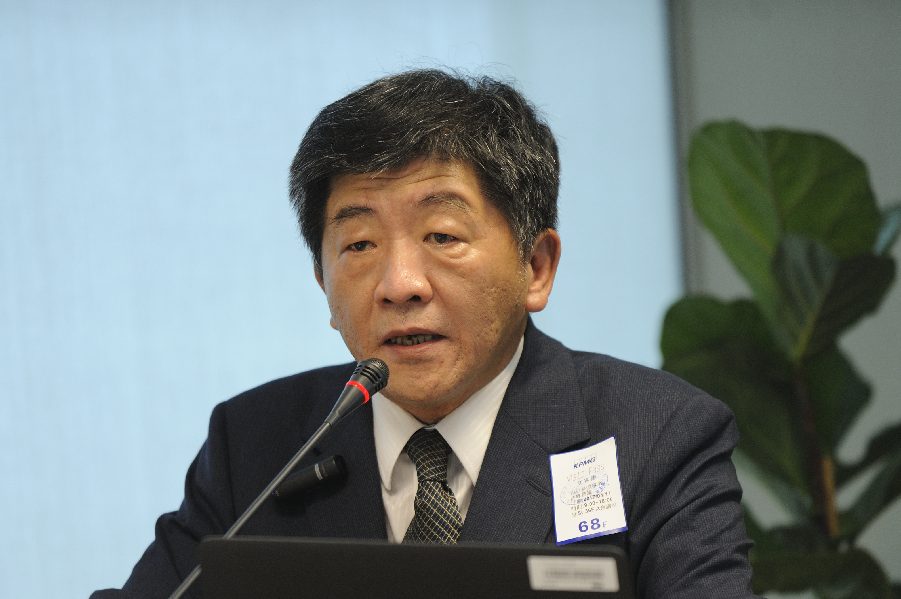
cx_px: 401
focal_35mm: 268
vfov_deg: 5.1
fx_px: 6703
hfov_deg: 7.7
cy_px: 397
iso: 800
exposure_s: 1/125
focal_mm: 200
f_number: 3.5
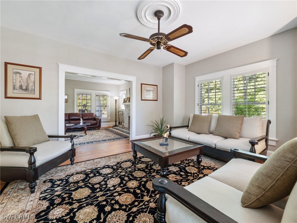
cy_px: 112
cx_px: 148
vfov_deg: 85.7
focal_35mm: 14
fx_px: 120
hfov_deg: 102.1
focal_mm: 7
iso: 200
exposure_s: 1/2
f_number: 7.1
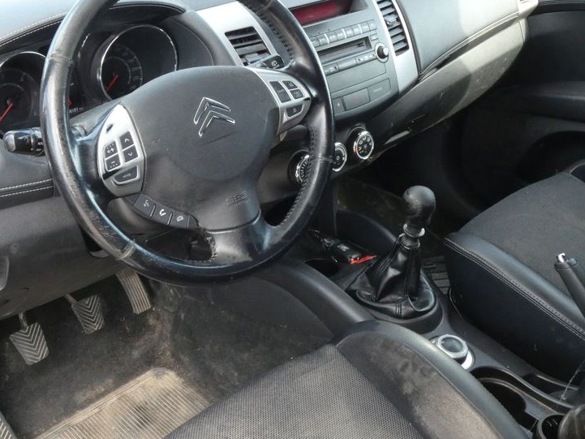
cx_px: 249
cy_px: 153
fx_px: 744
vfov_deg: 32.7
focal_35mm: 44
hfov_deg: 42.8
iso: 500
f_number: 5.6
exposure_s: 1/80
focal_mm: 5.5
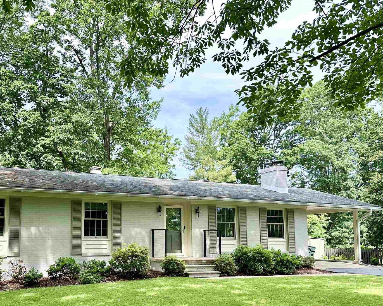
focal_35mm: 35
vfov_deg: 41.6
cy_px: 207
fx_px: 397
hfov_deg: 50.8
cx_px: 137
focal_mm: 6.86
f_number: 1.78
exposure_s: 1/894
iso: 80
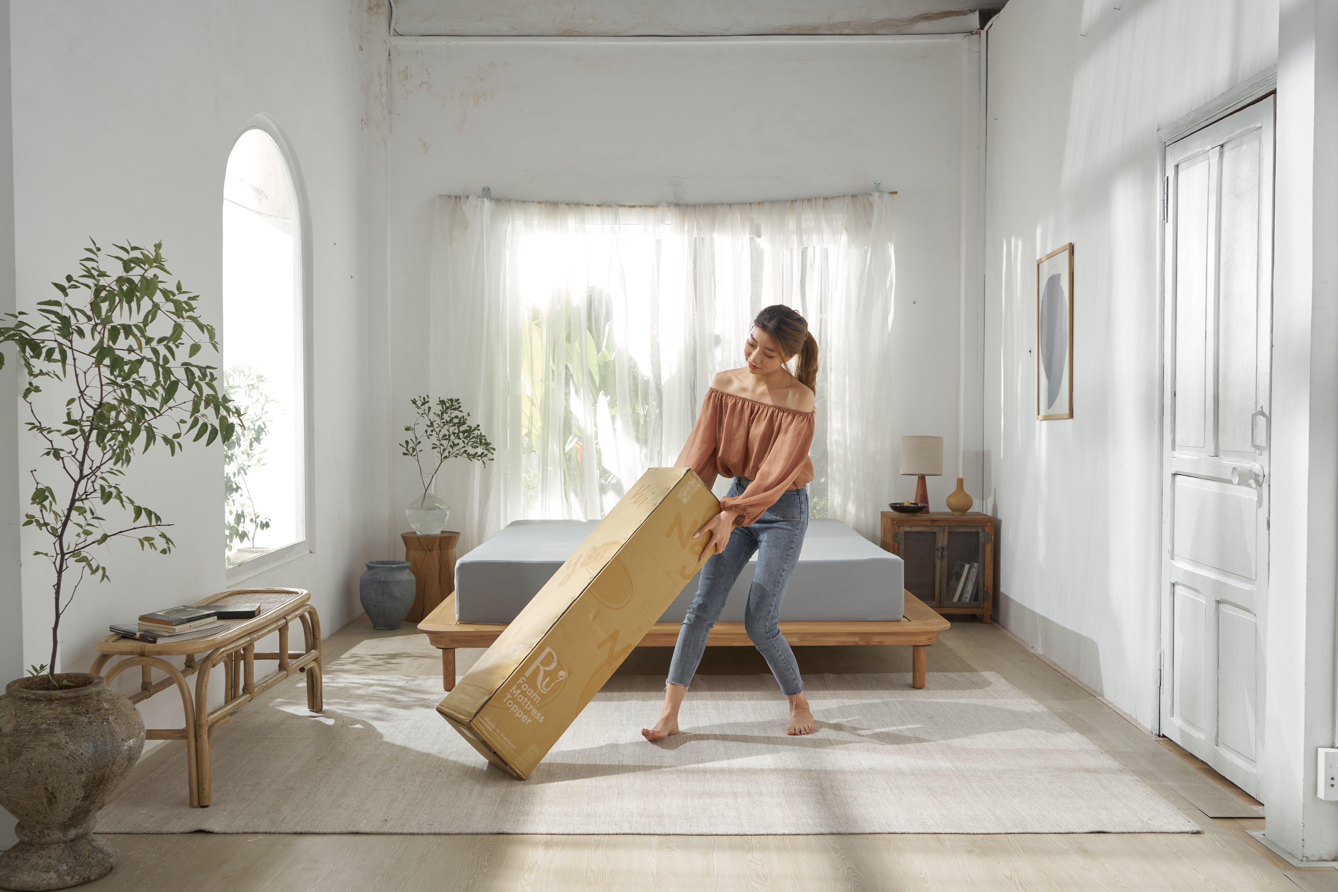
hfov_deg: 55.8
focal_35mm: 34
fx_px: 1264
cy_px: 446
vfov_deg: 38.9
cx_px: 669
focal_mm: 34
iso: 400
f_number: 6.3
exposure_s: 1/125
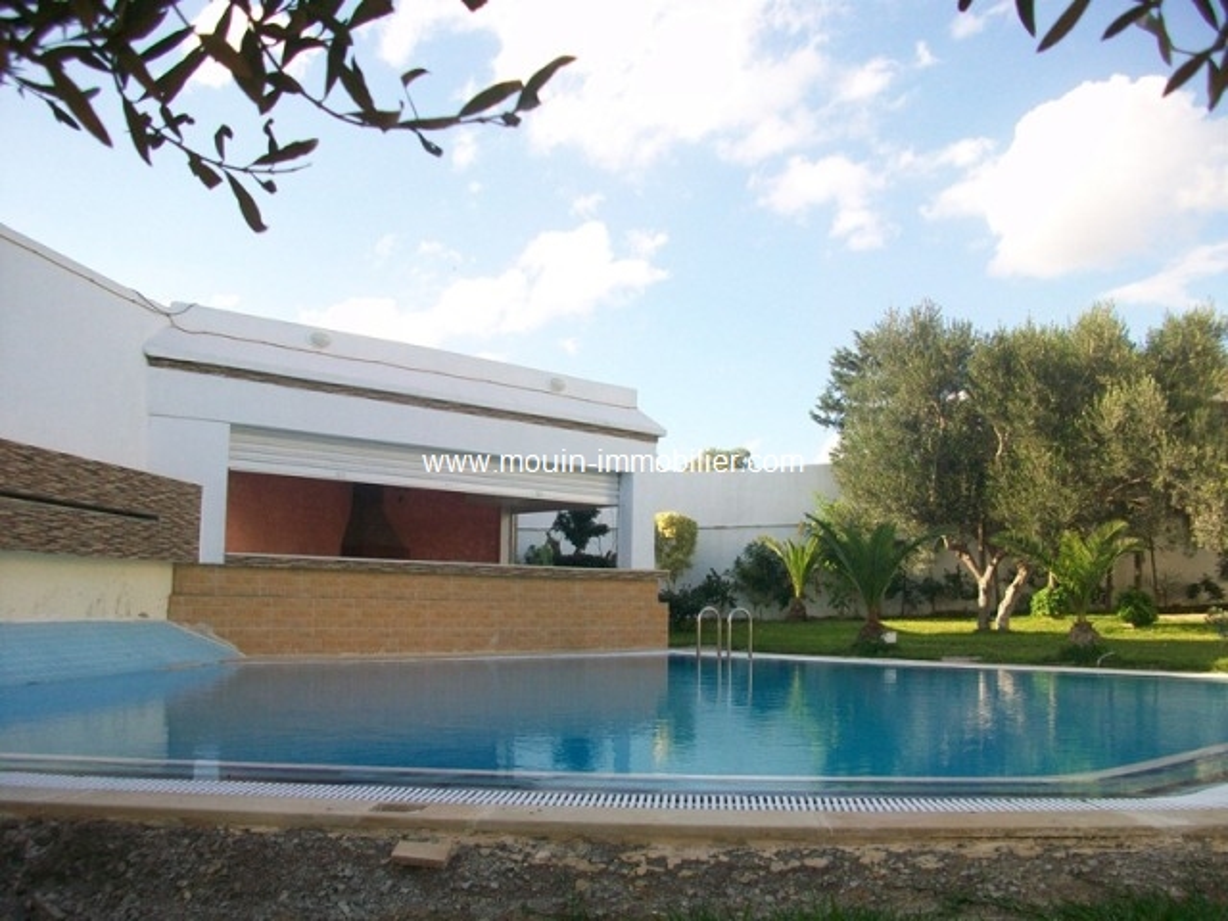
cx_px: 614
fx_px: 1135
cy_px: 460
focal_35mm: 32
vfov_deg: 44.2
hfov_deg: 56.8
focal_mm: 5.7
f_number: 2.8
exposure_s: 1/400
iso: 64
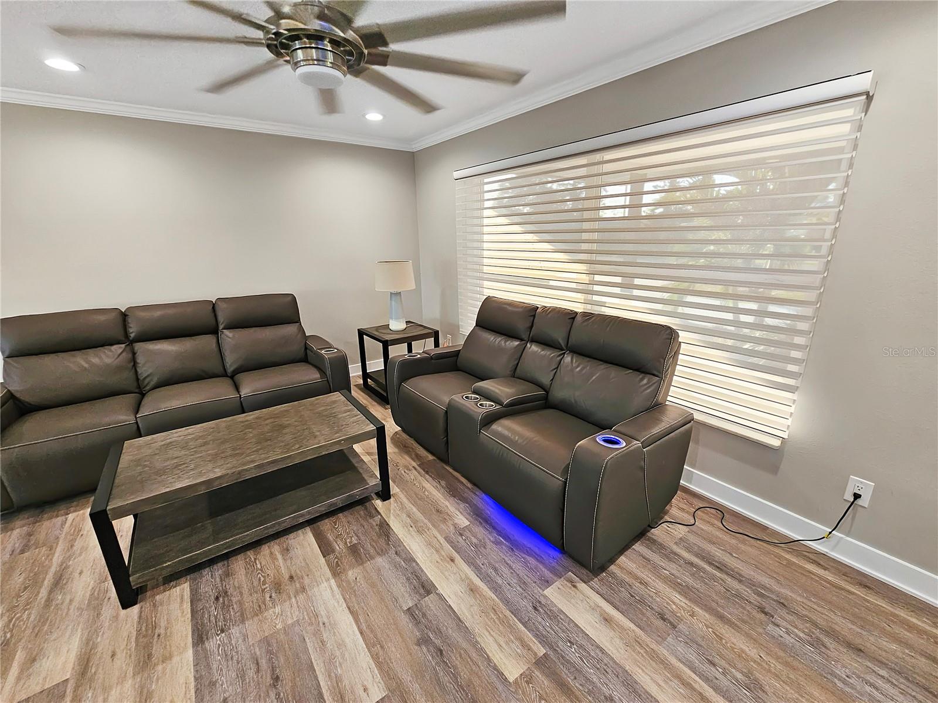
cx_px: 469
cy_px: 352
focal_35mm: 13
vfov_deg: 89.9
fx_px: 352
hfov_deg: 106.2
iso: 200
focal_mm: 2.2
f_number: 2.2
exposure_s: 1/60.2
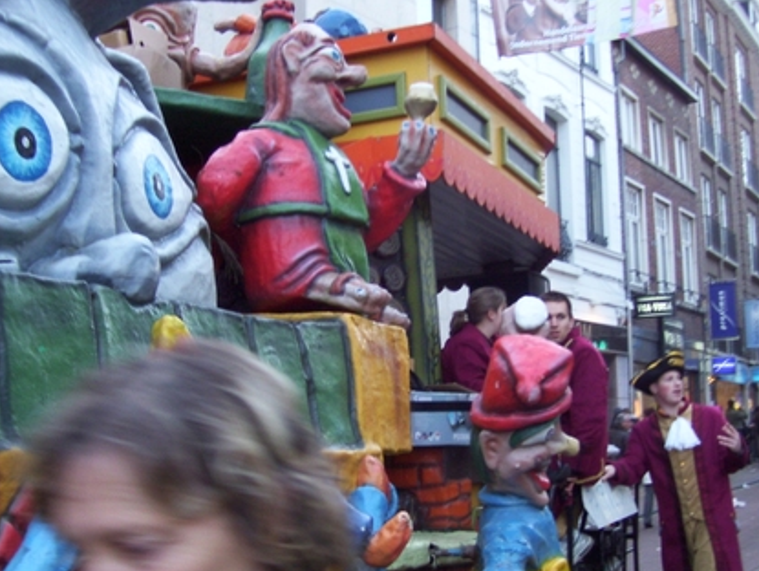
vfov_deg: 28.0
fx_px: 1141
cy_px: 329
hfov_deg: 36.8
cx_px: 369
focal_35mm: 52
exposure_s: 1/25
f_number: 2.7
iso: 160
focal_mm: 6
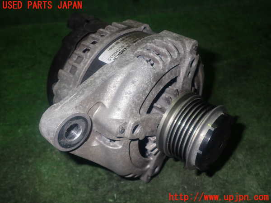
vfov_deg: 44.2
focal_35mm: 32
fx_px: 251
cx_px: 136
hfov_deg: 56.8
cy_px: 102
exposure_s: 1/30
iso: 320
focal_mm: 5.79
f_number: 7.1
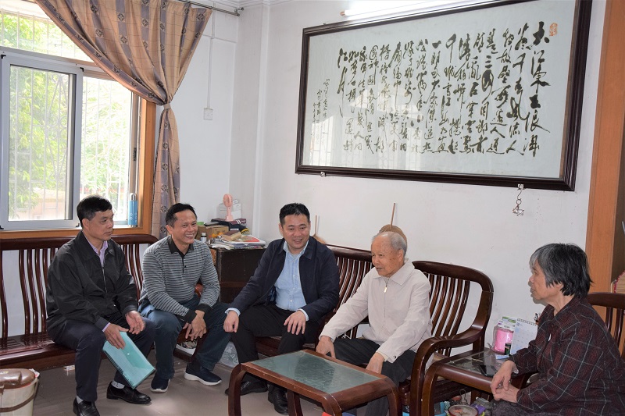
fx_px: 625
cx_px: 312
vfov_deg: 36.9
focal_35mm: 36
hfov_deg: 53.1
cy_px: 208
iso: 800
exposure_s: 1/80
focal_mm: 24
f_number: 4.5
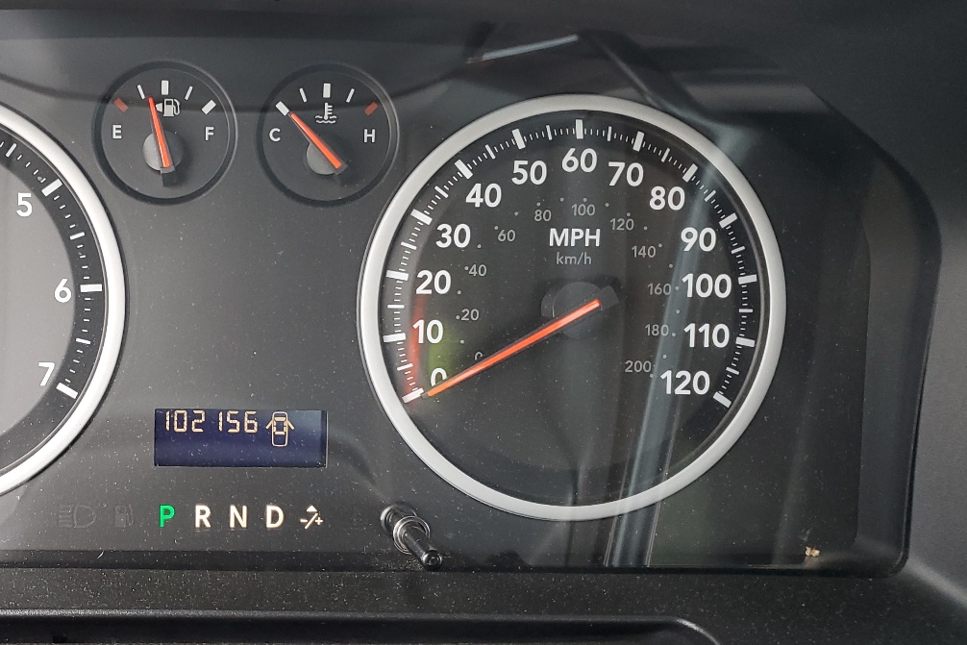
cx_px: 208
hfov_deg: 43.5
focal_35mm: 43
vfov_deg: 31.1
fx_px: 1155
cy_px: 375
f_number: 1.5
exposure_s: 1/120
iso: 69
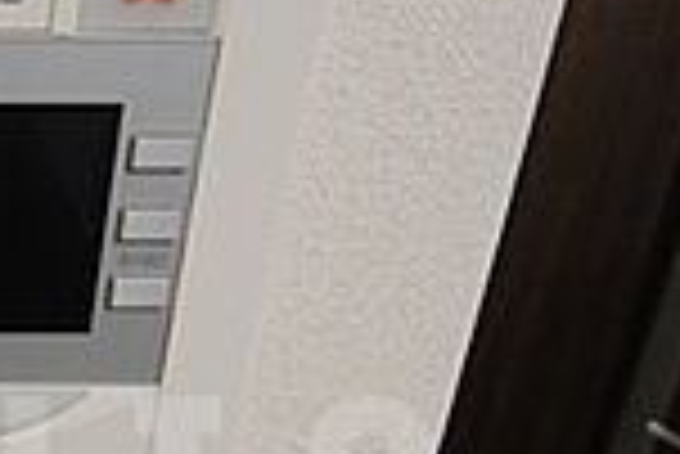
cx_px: -243
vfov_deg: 25.2
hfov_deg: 29.6
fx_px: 964
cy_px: 458
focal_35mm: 51
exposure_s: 1/25
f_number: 4.5
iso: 400
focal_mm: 8
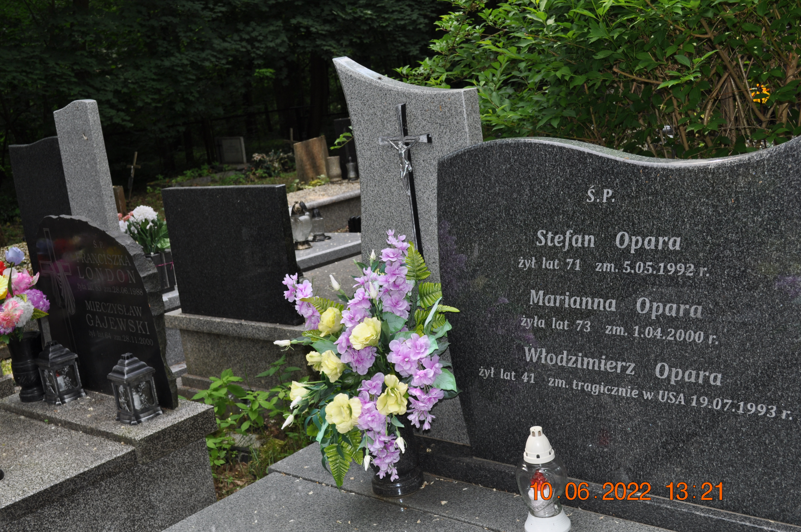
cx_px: 400
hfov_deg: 43.7
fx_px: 1000
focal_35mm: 45
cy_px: 266
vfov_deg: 29.8
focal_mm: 30
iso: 200
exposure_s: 1/200
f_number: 7.1
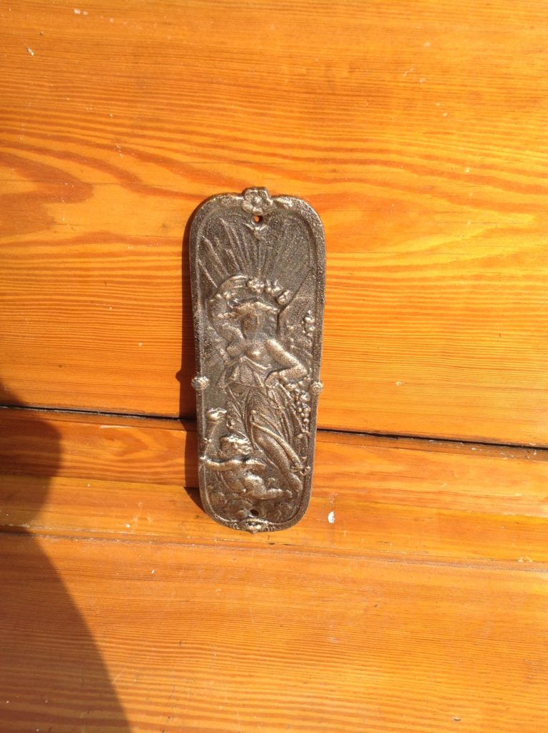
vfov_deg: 52.7
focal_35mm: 35
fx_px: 741
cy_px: 366
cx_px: 274
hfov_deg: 40.6
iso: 50
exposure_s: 1/975
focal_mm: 4.28
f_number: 2.4
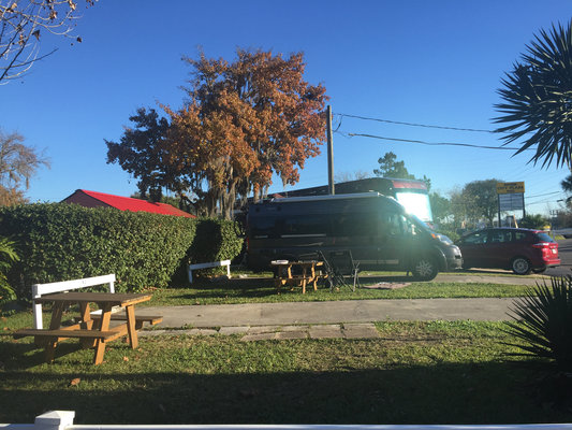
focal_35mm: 29
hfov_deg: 61.6
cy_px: 215
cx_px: 286
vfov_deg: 48.2
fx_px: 479
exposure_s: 1/1099
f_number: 2.2
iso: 32
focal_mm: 4.15
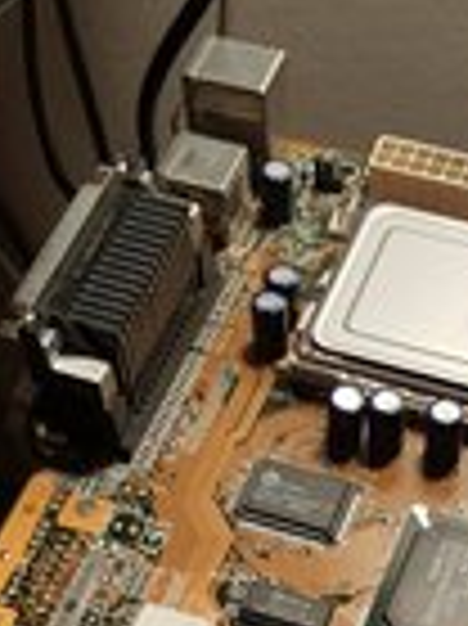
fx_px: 1354
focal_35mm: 75
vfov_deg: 23.4
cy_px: 784
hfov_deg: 19.5
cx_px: 346
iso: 160
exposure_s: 1/50
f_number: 1.7
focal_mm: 4.2
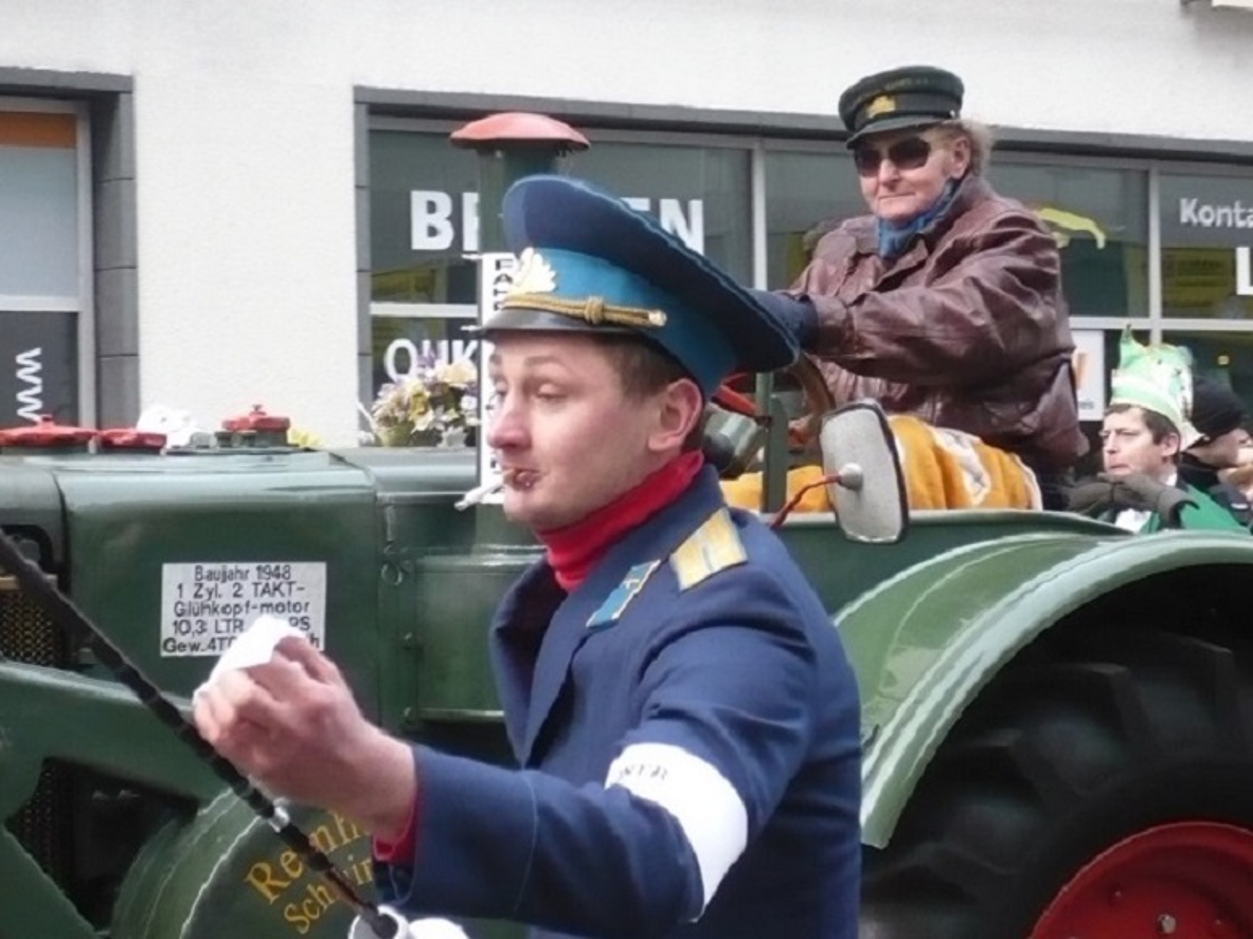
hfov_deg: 20.4
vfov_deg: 15.4
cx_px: 626
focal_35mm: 96
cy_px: 470
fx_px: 3474
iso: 250
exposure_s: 1/125
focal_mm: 11.5
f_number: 4
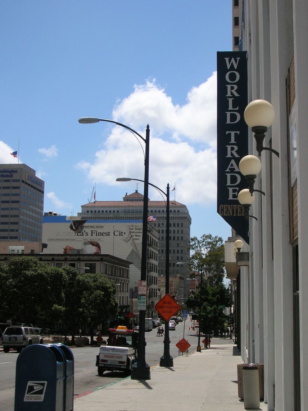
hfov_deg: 27.0
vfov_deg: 35.6
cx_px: 154
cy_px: 206
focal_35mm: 54
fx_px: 642
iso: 50
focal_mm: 9.1
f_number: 3.4
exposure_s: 1/1348
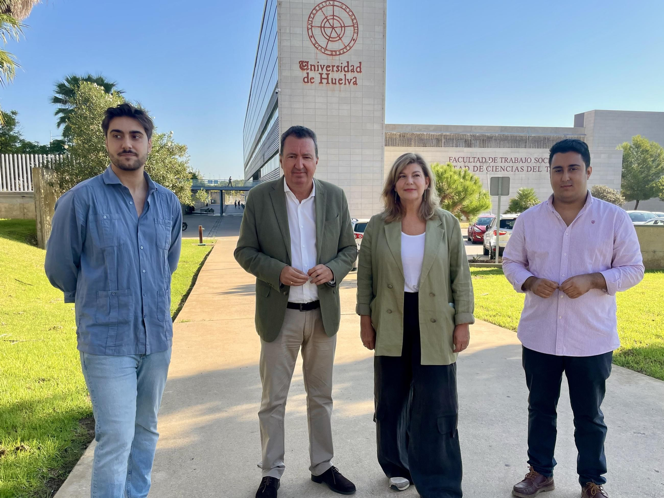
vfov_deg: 53.0
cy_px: 249
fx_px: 499
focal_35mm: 26
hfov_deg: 67.3
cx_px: 332
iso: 32
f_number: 1.6
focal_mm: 4.2
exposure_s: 1/1575
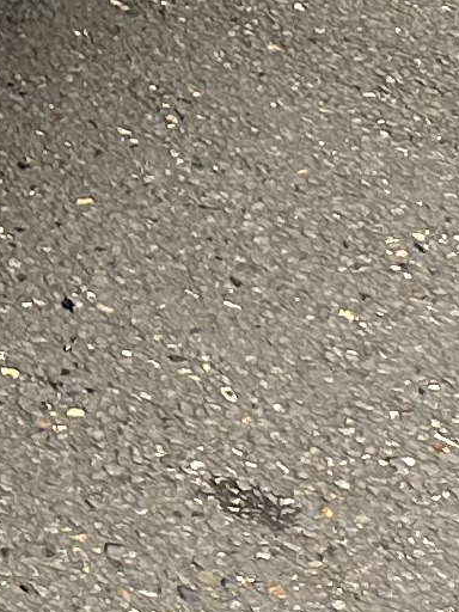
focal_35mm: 189
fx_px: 3341
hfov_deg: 6.3
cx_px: -1432
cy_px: -1121
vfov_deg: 8.9
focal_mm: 6.86
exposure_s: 1/396
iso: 80
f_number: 1.78
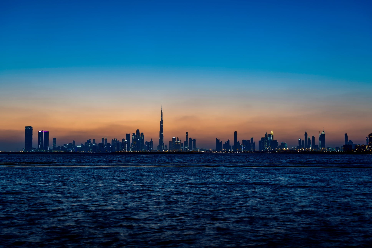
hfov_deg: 48.5
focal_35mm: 40
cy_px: 124
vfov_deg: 33.4
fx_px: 413
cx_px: 186
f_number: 5.6
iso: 64
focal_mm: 40
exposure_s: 1/1.25
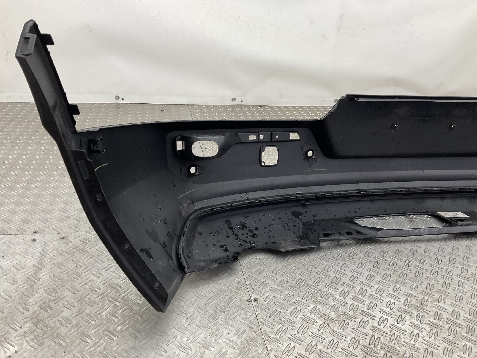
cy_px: 179
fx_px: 400
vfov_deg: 48.2
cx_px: 238
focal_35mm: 29
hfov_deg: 61.7
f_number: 1.8
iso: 40
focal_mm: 3
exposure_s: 1/120
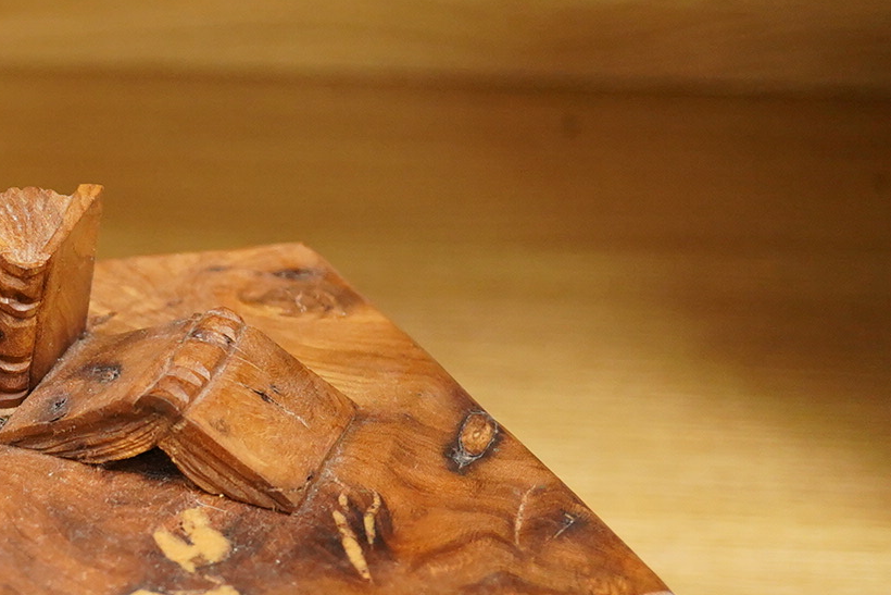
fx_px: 2673
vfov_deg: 12.7
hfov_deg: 18.1
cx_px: -127
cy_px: 282
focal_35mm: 108
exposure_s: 1/200
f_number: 3.5
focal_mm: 30
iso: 2500
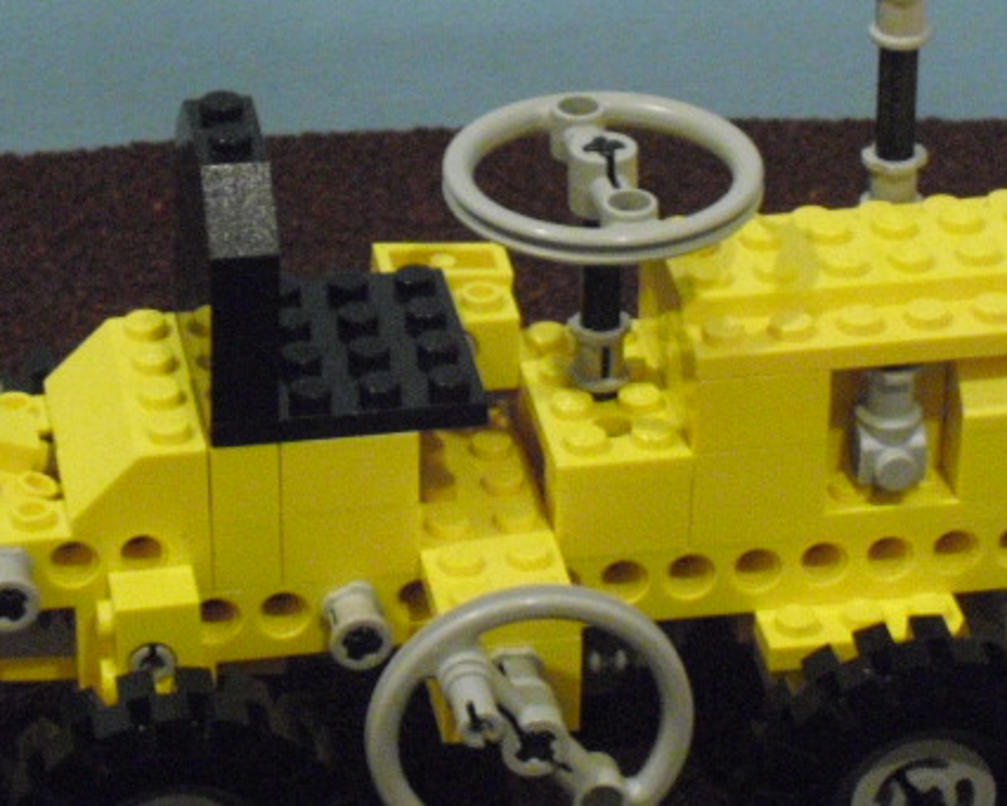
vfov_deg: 9.8
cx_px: 482
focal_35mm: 157
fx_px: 4680
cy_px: 475
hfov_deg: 12.3
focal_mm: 18.9
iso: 800
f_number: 5.6
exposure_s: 1/13
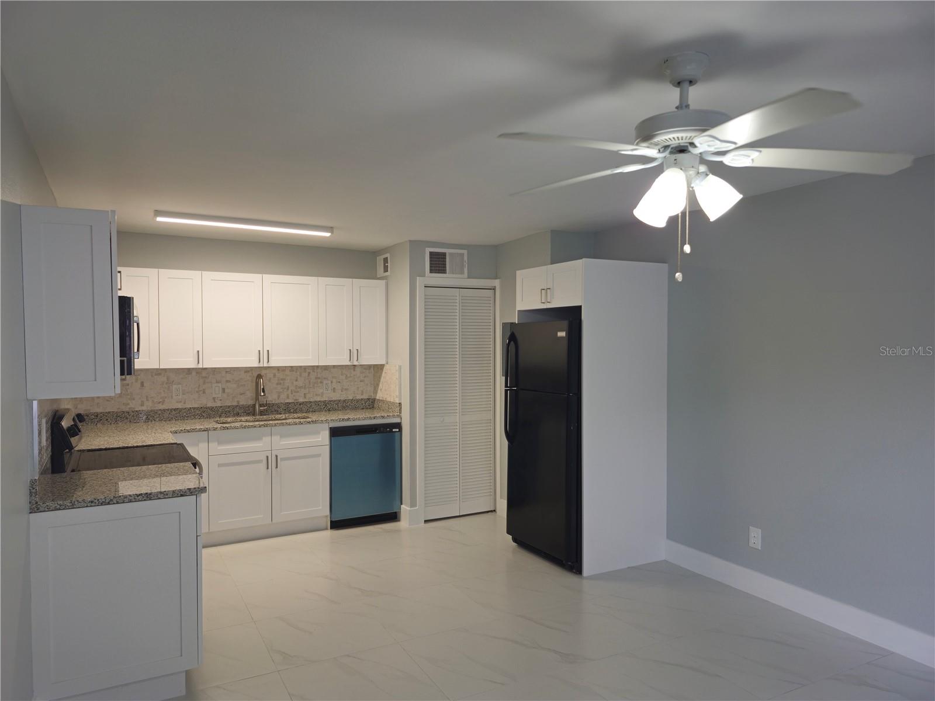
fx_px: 621
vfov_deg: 58.9
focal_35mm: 23
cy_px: 350
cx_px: 468
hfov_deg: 73.9
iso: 50
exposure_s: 1/60
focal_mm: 5.54
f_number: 1.8
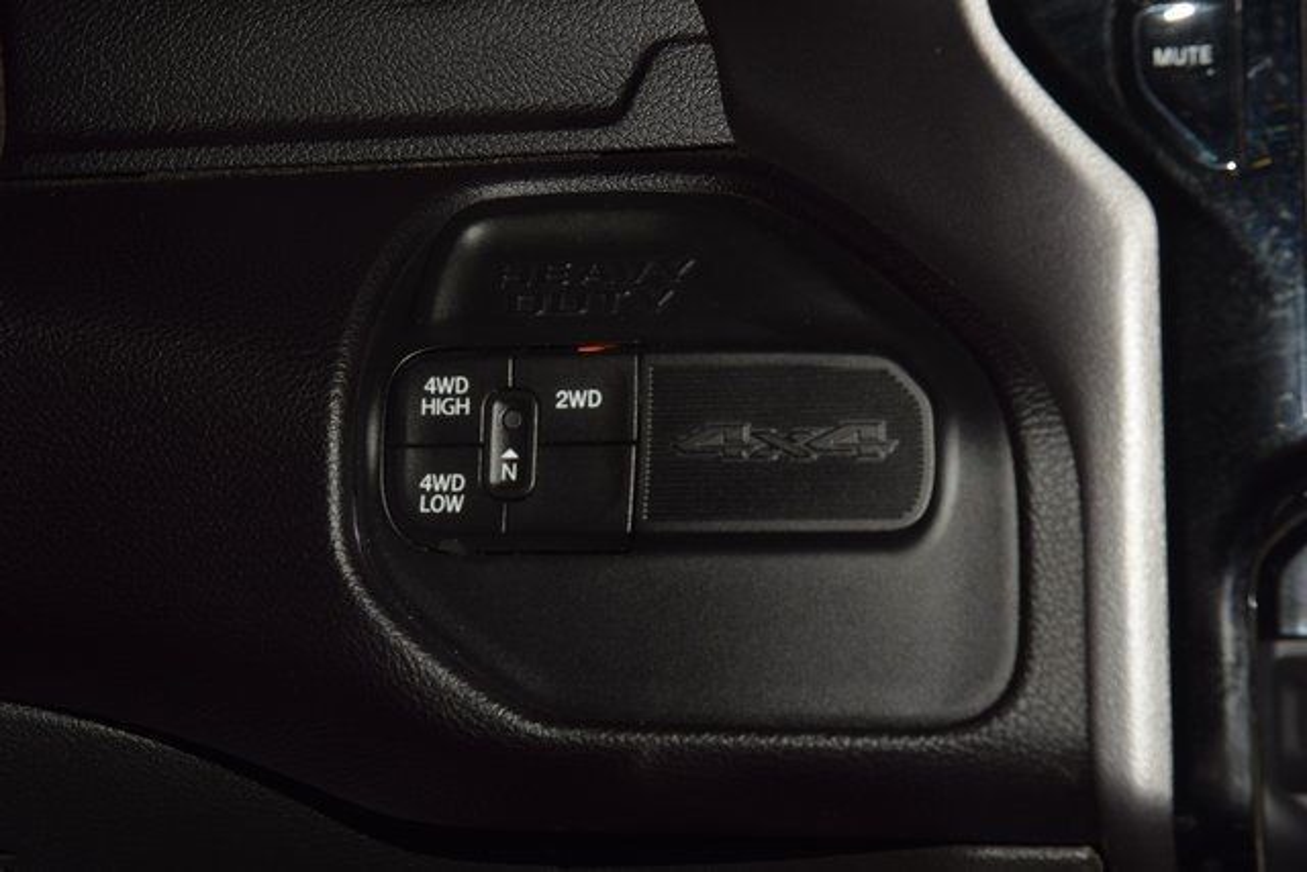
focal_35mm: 105
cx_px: 654
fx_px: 3813
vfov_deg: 13.0
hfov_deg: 19.5
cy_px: 436
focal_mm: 70
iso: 100
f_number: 8
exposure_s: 1/125
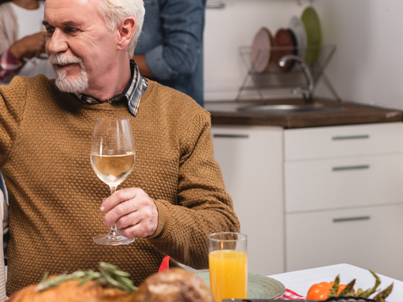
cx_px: 78
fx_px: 920
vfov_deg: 18.6
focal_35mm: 79
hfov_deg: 24.3
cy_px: 122
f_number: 4
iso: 320
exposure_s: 1/200
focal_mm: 50
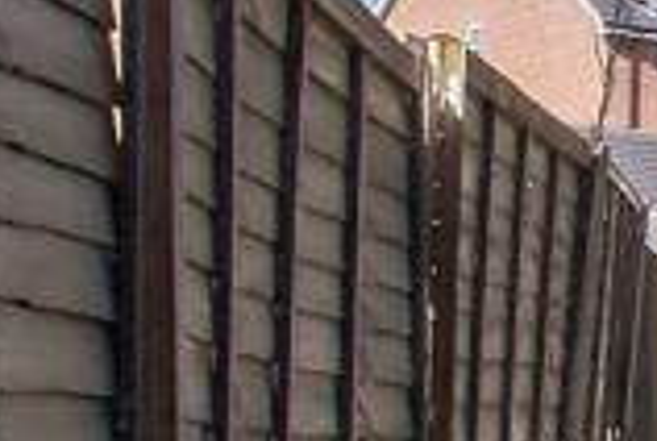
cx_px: 2108
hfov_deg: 10.6
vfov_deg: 14.0
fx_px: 1774
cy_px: 410
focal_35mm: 97
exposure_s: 1/800
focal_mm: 10
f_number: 8
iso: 400
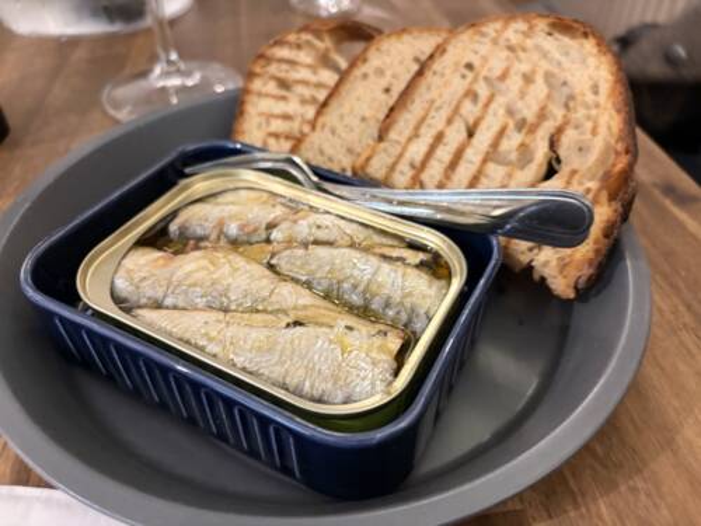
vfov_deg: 53.1
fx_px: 527
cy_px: 263
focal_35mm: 26
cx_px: 350
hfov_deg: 67.3
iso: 800
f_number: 1.6
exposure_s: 1/30
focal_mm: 5.96
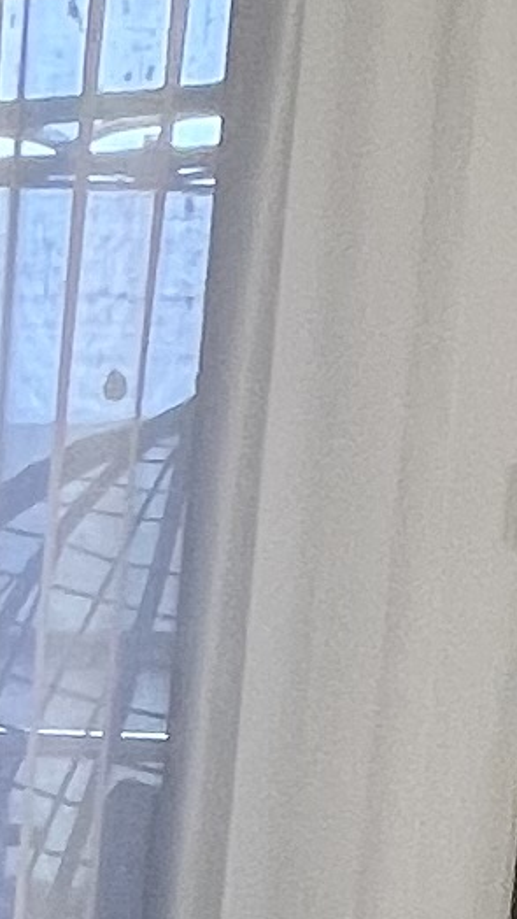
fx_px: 2655
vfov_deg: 19.1
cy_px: 926
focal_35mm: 109
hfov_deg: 7.3
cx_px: -1681
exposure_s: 1/100
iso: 64
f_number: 1.8
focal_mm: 1.57
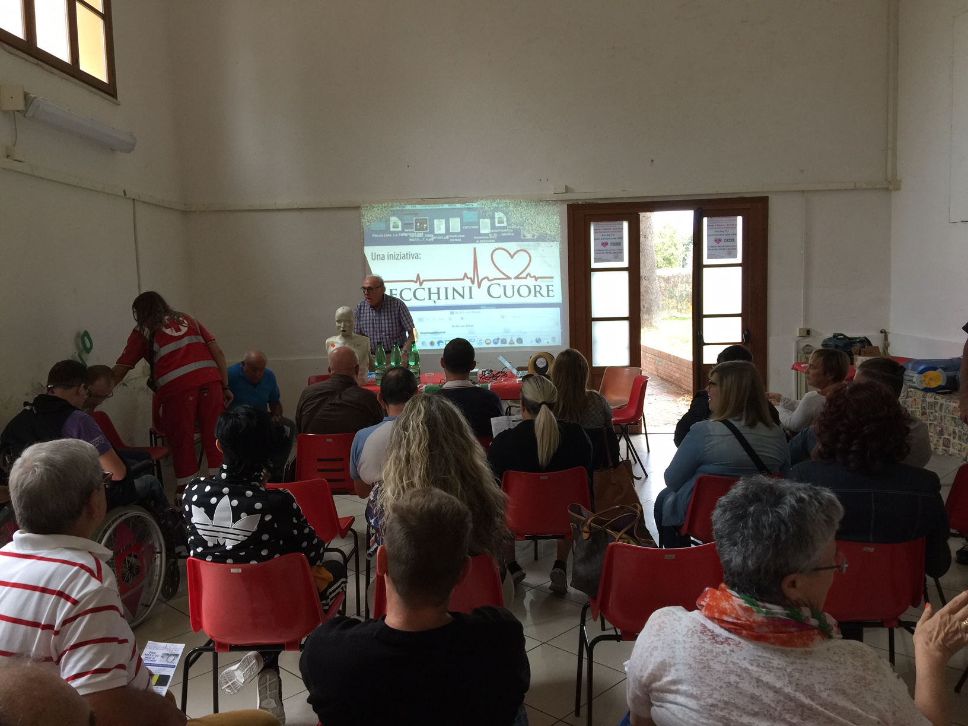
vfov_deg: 48.2
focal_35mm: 29
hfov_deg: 61.7
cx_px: 484
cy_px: 363
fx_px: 811
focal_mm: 4.15
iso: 50
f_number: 2.2
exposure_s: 1/17
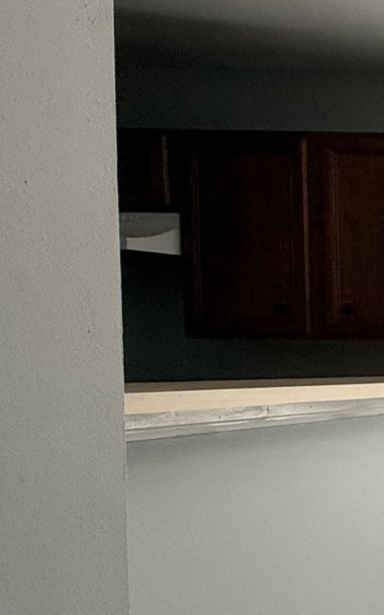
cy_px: 404
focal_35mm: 50
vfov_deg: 39.9
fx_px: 837
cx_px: 889
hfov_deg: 15.6
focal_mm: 2.22
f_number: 2.2
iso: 64
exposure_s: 1/114
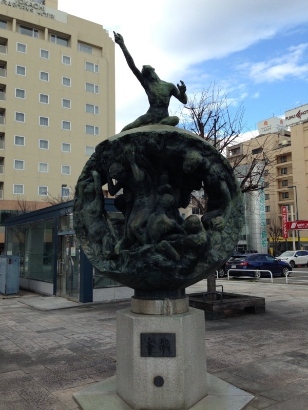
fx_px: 391
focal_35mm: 33
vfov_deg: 55.4
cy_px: 205
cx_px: 154
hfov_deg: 42.9
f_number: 2.4
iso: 50
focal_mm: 4.12
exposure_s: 1/645
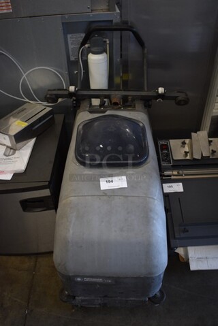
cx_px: 109
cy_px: 163
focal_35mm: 27
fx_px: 245
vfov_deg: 67.4
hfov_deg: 48.0
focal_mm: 18
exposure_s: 1/125
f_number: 3.5
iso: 800
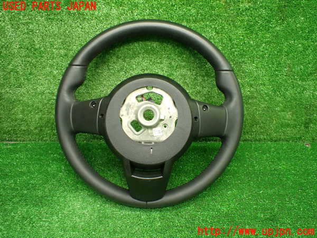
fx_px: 275
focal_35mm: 30
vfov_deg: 46.8
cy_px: 119
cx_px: 158
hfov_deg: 60.0
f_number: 2.3
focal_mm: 5.4
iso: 800
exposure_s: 1/100
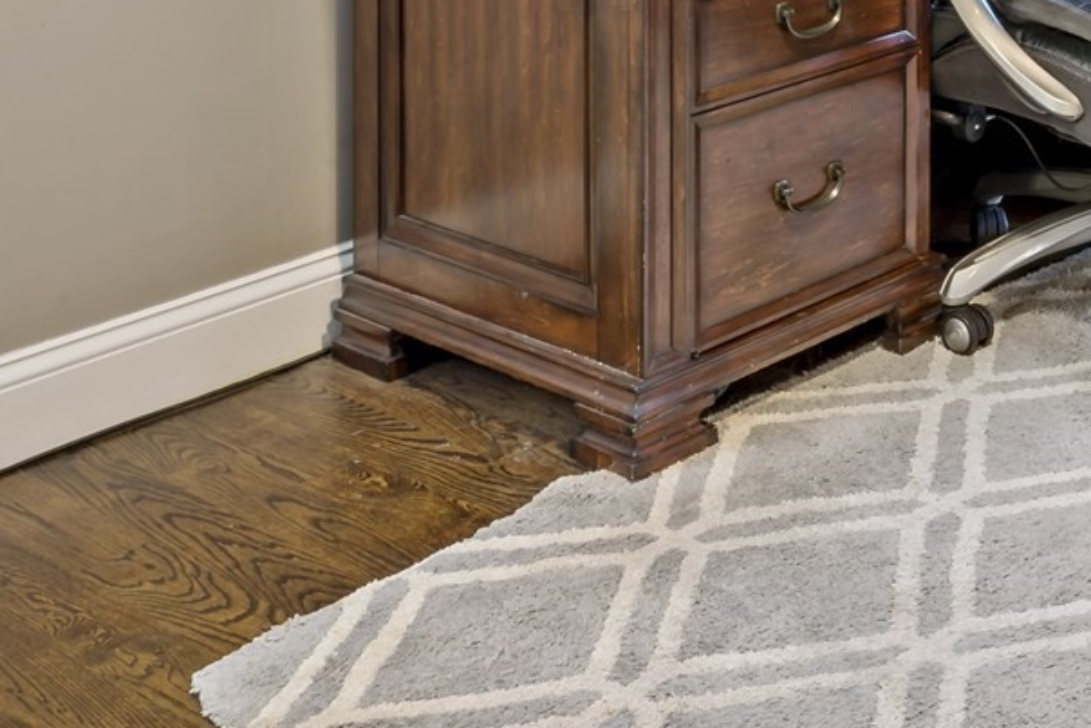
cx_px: 1299
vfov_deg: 18.5
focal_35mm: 61
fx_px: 1849
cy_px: -496
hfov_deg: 28.7
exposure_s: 1.6
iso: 100
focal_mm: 18
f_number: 22
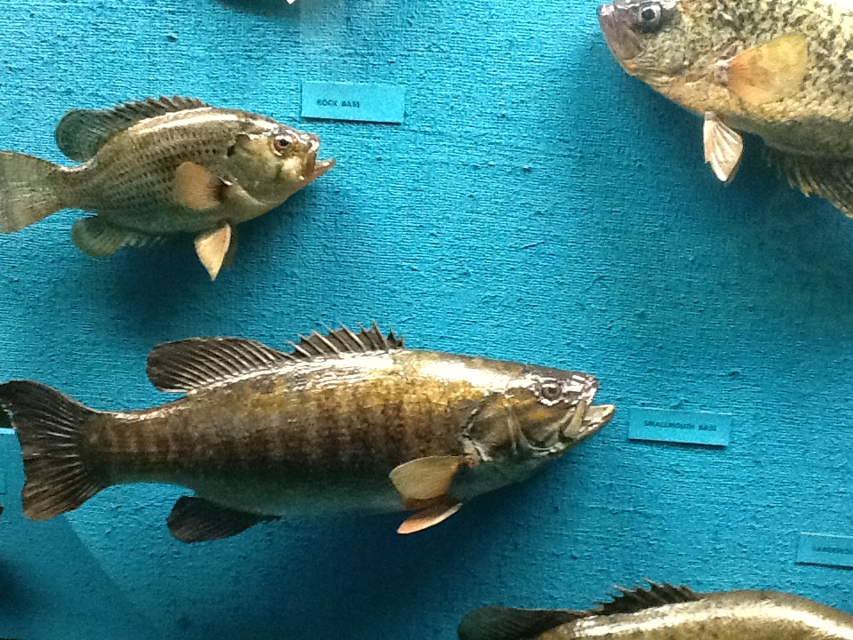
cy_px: 320
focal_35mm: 44
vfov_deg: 32.9
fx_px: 1084
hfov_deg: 42.9
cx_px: 426
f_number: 2.4
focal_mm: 2.03
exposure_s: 1/17
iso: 320
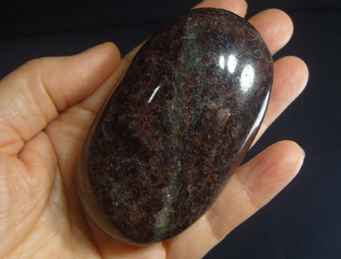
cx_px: 170
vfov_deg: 41.0
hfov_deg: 52.4
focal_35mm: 35
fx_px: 346
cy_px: 130
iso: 80
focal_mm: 7.4
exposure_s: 1/250
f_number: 2.8
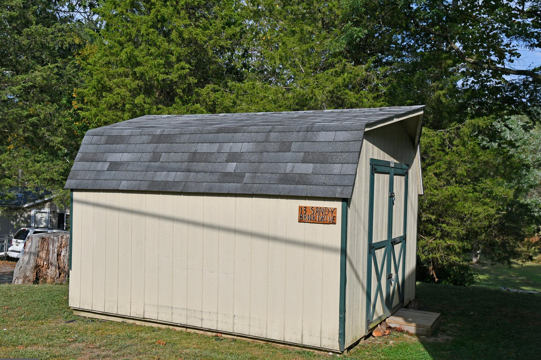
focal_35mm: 38
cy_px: 188
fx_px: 571
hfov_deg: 50.7
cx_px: 262
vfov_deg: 35.0
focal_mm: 24
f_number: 10
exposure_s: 1/400
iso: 100
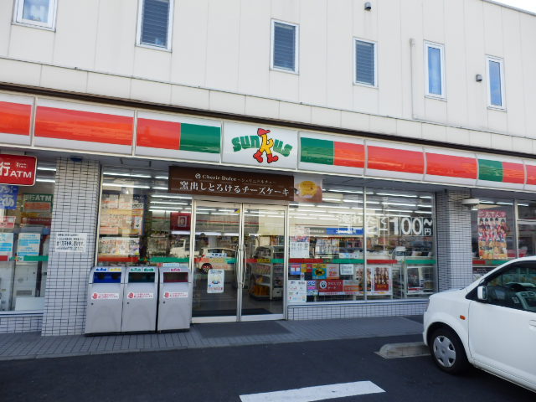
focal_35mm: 24
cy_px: 201
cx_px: 268
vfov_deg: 56.8
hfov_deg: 71.6
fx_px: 372
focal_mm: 4.2
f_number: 3
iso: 80
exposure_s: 1/320
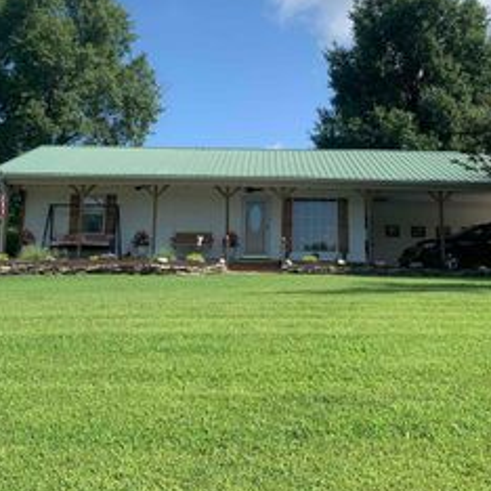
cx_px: 248
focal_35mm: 49
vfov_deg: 34.2
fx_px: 786
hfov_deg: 34.7
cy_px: 142
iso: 25
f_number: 1.8
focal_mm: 4.25
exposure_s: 1/2160
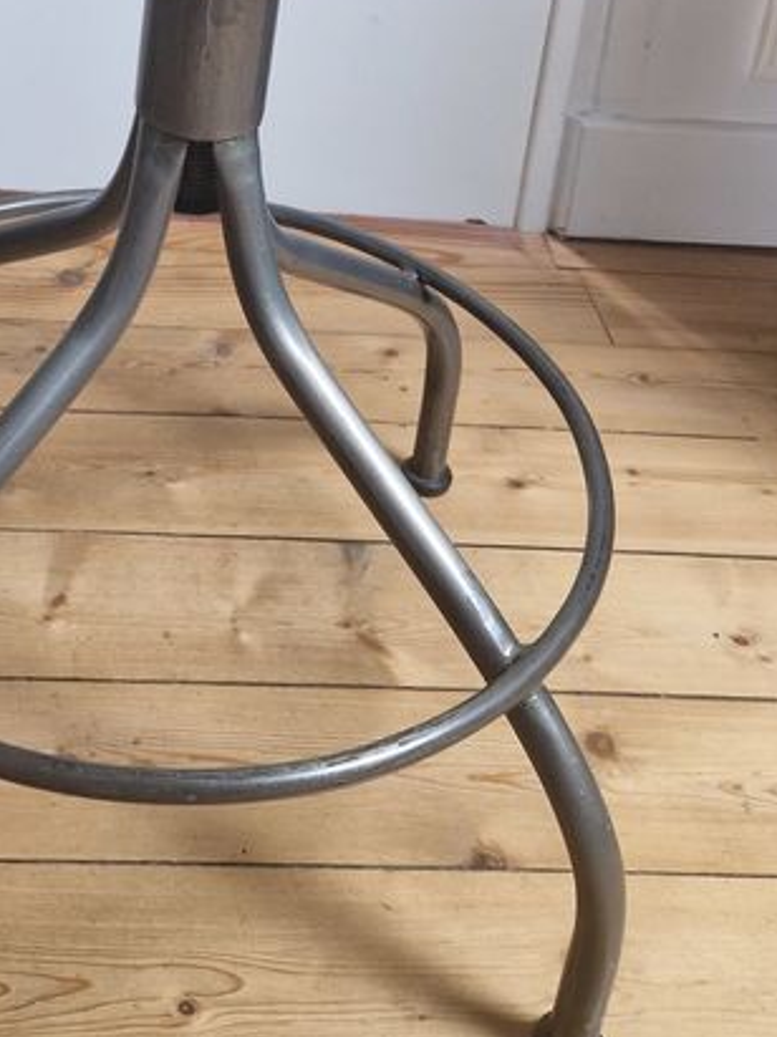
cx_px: 174
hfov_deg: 25.7
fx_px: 1677
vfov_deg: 31.1
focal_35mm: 56
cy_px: -66
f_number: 1.8
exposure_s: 1/100
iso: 320
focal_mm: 5.4
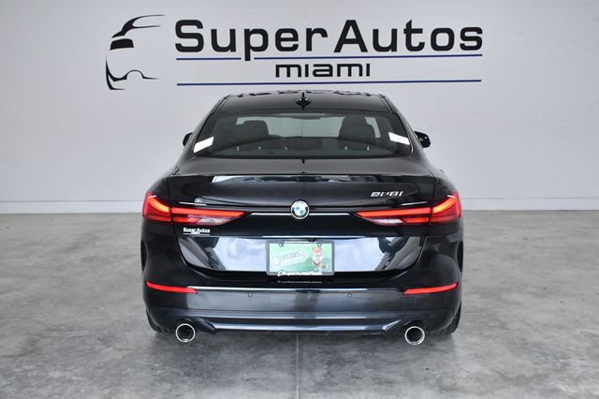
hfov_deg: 49.6
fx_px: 649
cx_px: 300
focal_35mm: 39
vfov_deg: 34.2
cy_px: 200
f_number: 10
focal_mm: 26
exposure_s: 1/400
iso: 2500
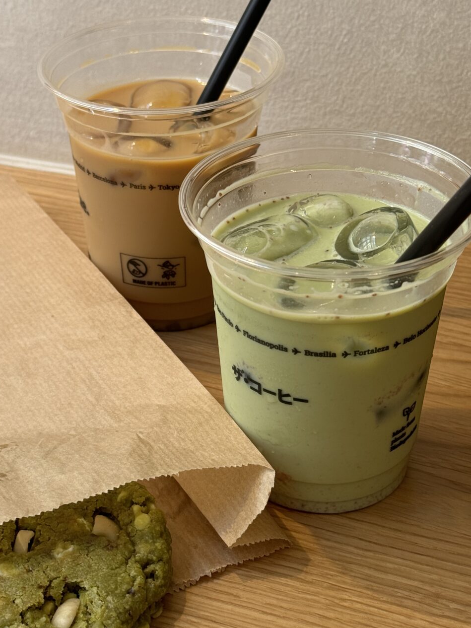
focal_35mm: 68
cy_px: 332
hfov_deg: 21.5
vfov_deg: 28.6
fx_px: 1233
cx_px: 163
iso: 64
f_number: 1.78
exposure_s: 1/121
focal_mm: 6.76
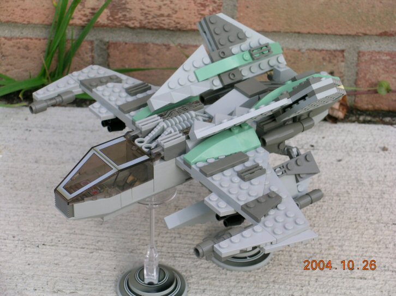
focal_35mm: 95
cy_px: 148
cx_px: 198
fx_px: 1086
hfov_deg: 20.7
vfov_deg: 15.6
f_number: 4.9
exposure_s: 1/62.9
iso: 50
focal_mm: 19.8
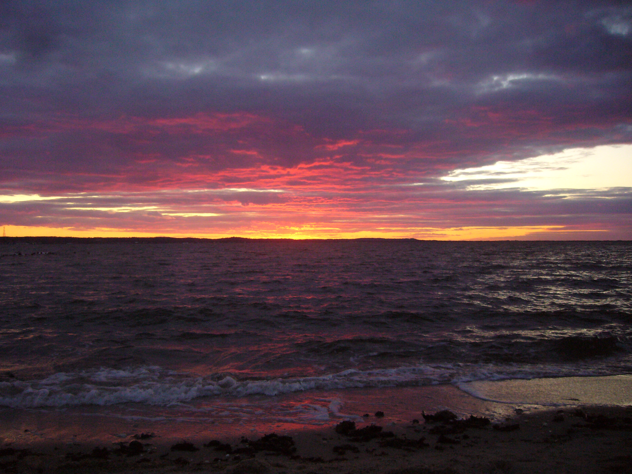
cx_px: 316
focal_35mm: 35
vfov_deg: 40.7
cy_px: 237
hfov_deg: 52.6
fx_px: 639
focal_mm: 5.8
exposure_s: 1/125
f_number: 2.8
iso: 200
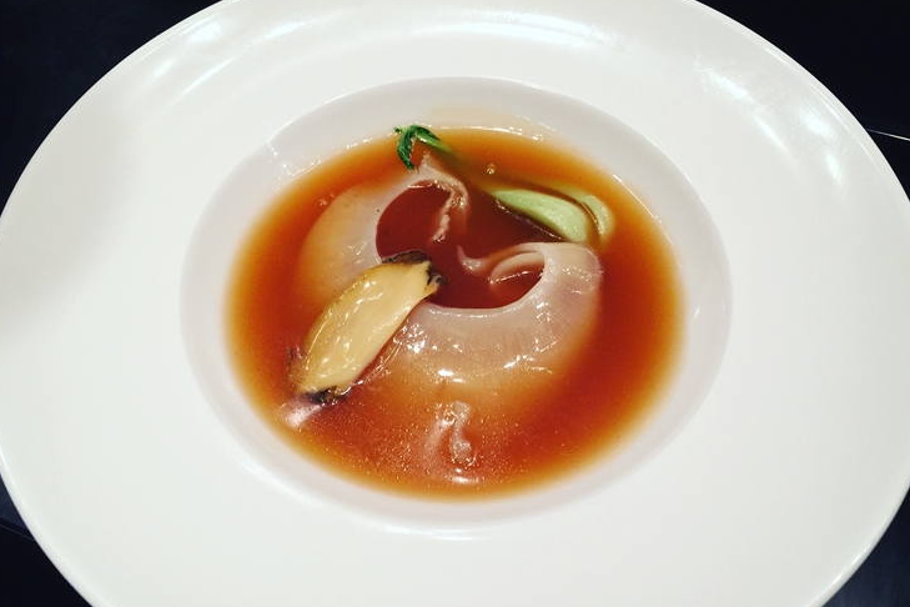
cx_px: 451
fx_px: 784
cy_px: 336
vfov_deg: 42.3
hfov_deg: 60.3
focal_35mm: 31
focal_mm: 4.15
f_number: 2.2
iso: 80
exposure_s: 1/33
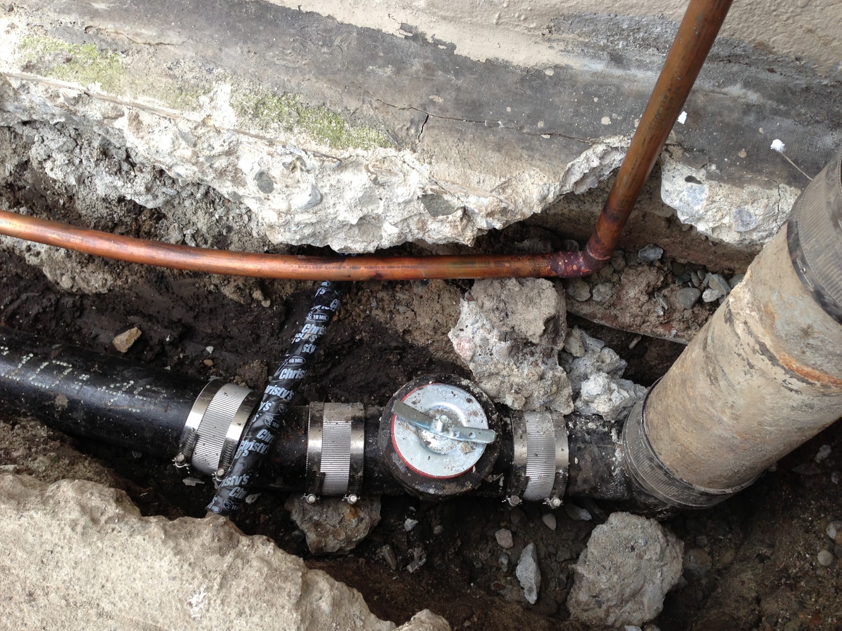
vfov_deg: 43.0
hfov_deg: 55.3
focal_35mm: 33
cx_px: 421
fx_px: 803
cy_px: 316
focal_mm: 4.13
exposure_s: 1/120
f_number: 2.4
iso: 50
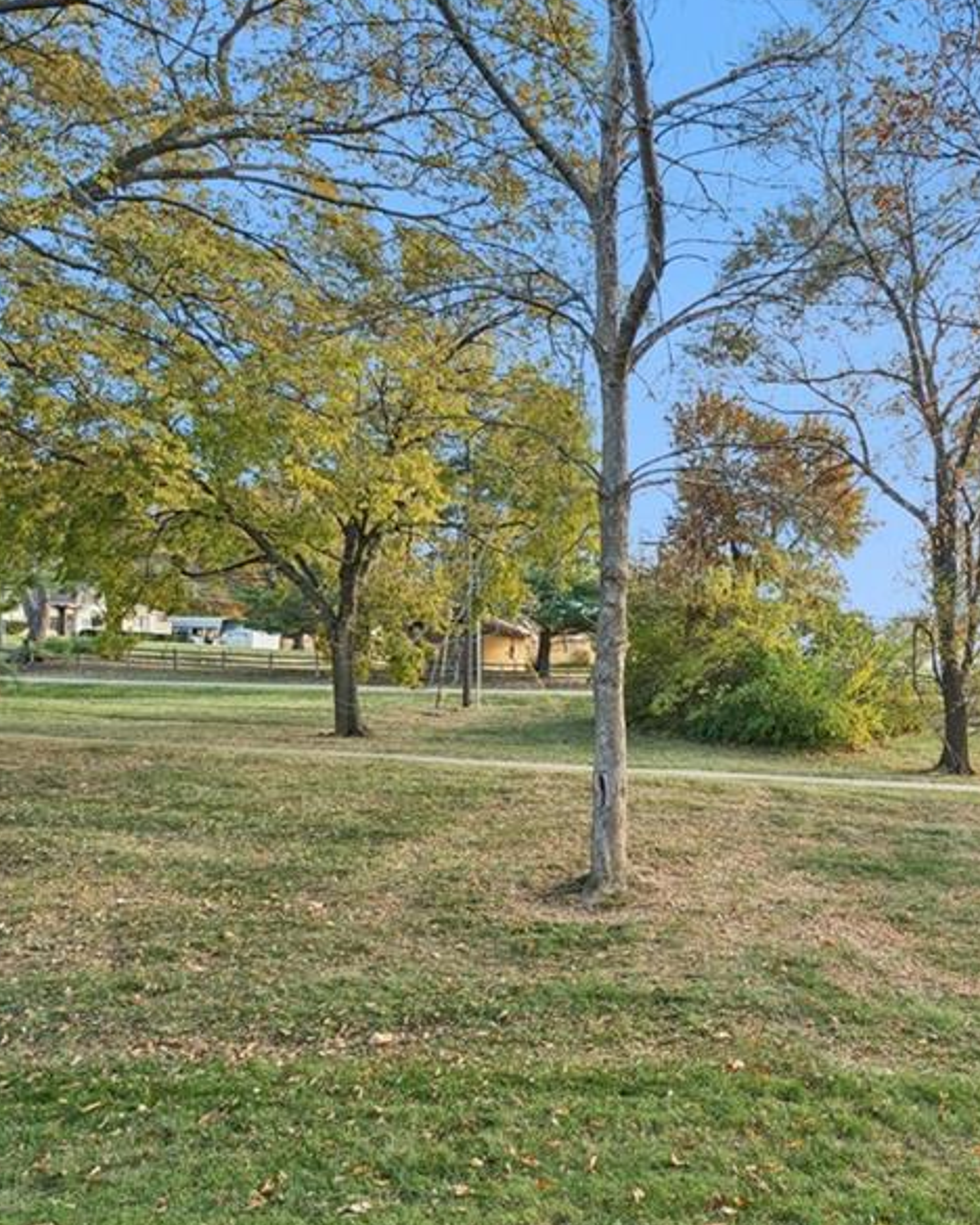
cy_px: 646
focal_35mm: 23
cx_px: 938
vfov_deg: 72.5
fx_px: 834
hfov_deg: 51.2
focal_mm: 14
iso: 640
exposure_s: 1/125
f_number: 6.3
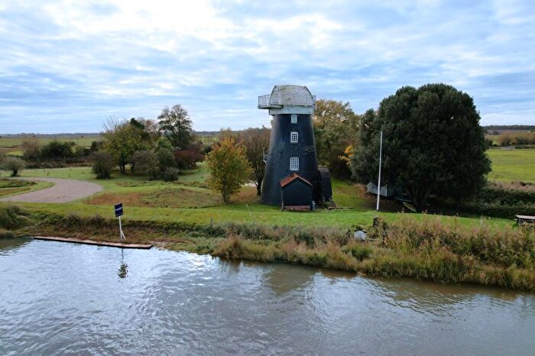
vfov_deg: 57.2
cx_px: 268
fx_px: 327
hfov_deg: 78.6
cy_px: 178
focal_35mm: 22
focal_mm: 8.38
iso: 100
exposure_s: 1/120
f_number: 2.8
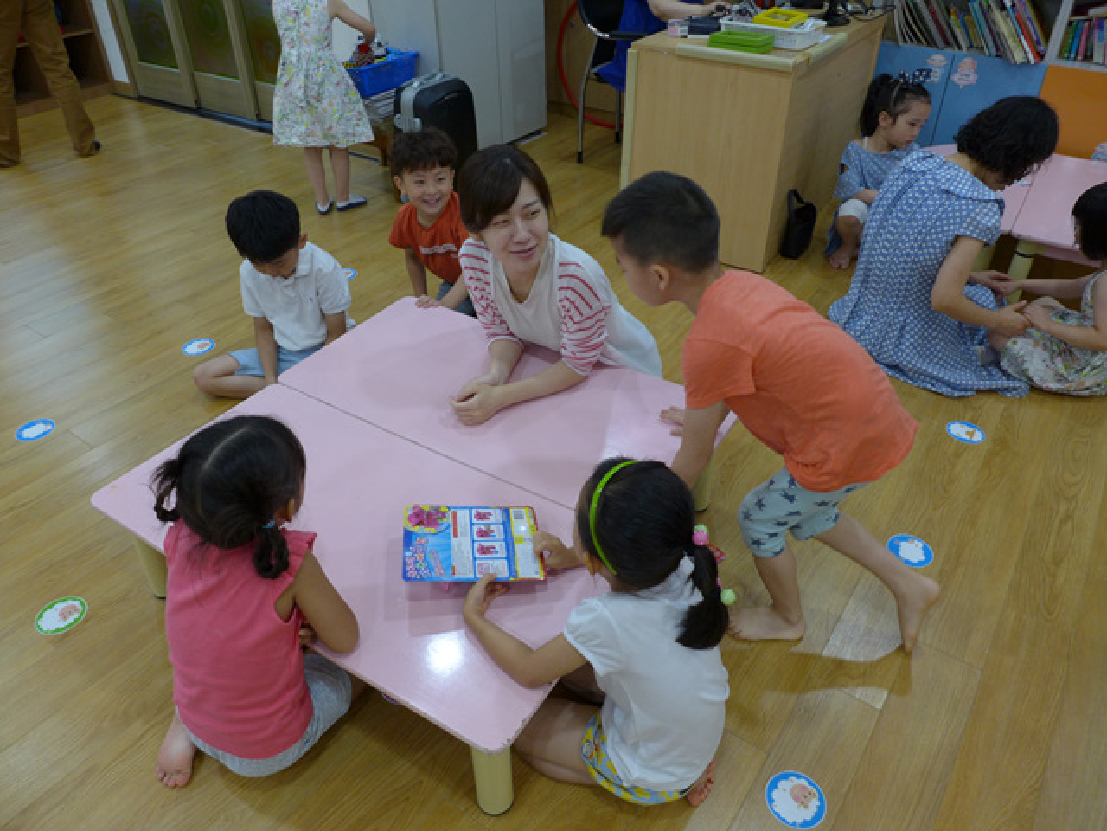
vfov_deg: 56.8
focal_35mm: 24
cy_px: 416
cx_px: 554
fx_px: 768
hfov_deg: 71.6
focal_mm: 4.7
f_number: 1.4
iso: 160
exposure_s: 1/200
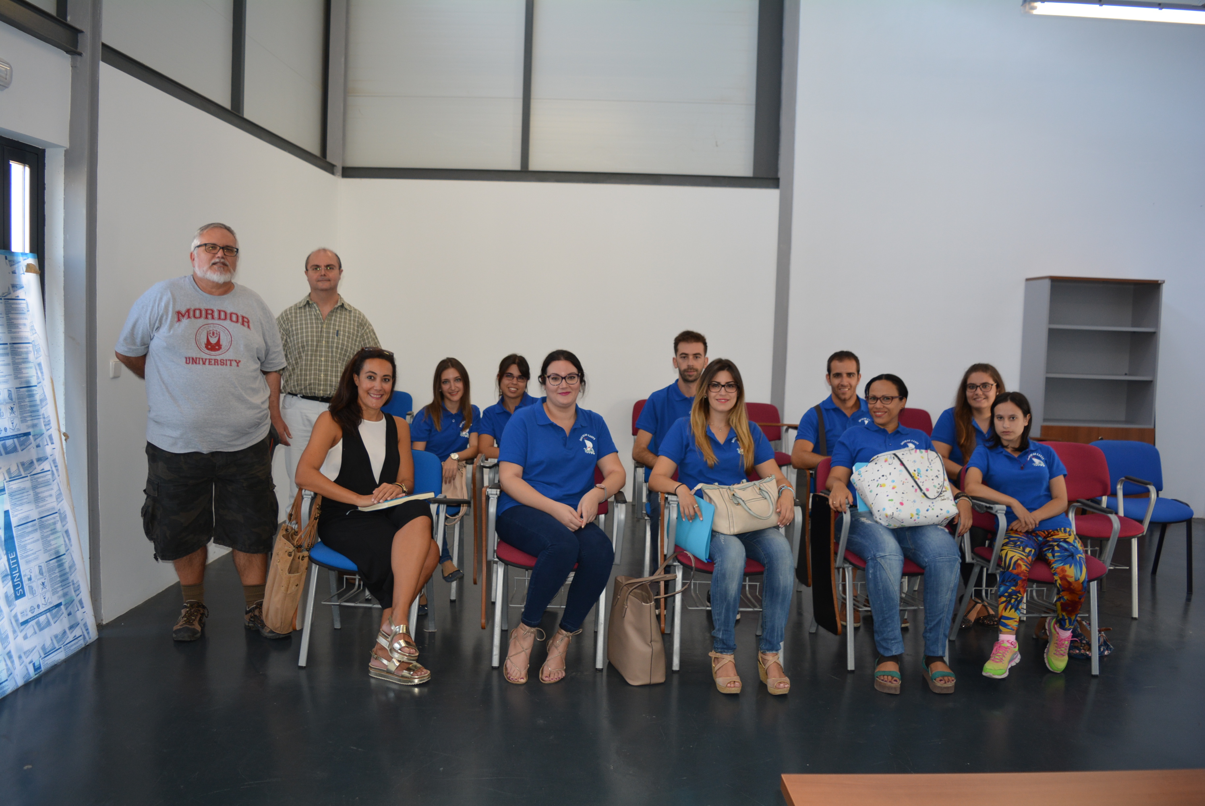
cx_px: 602
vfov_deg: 48.0
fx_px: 904
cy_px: 403
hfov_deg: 67.3
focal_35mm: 27
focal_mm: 18
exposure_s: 1/125
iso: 400
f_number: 3.5
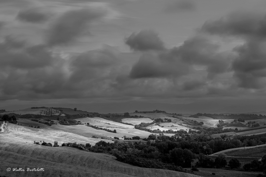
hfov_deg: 21.7
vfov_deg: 14.6
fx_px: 695
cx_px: 133
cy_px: 88
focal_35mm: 94
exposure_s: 1/100
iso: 100
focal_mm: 94
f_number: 16
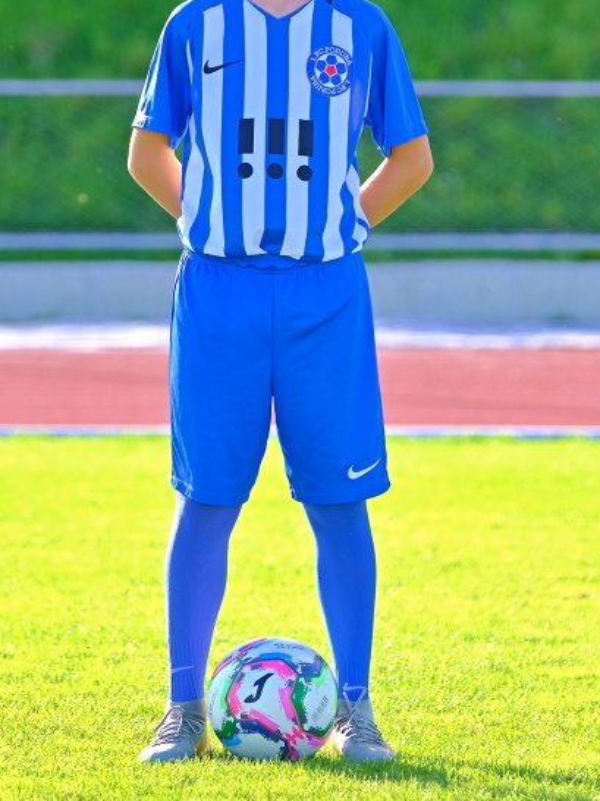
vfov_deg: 9.7
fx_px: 4741
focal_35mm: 205
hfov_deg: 7.2
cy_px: 290
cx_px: 260
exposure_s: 1/750
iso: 320
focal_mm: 110.6
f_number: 2.8
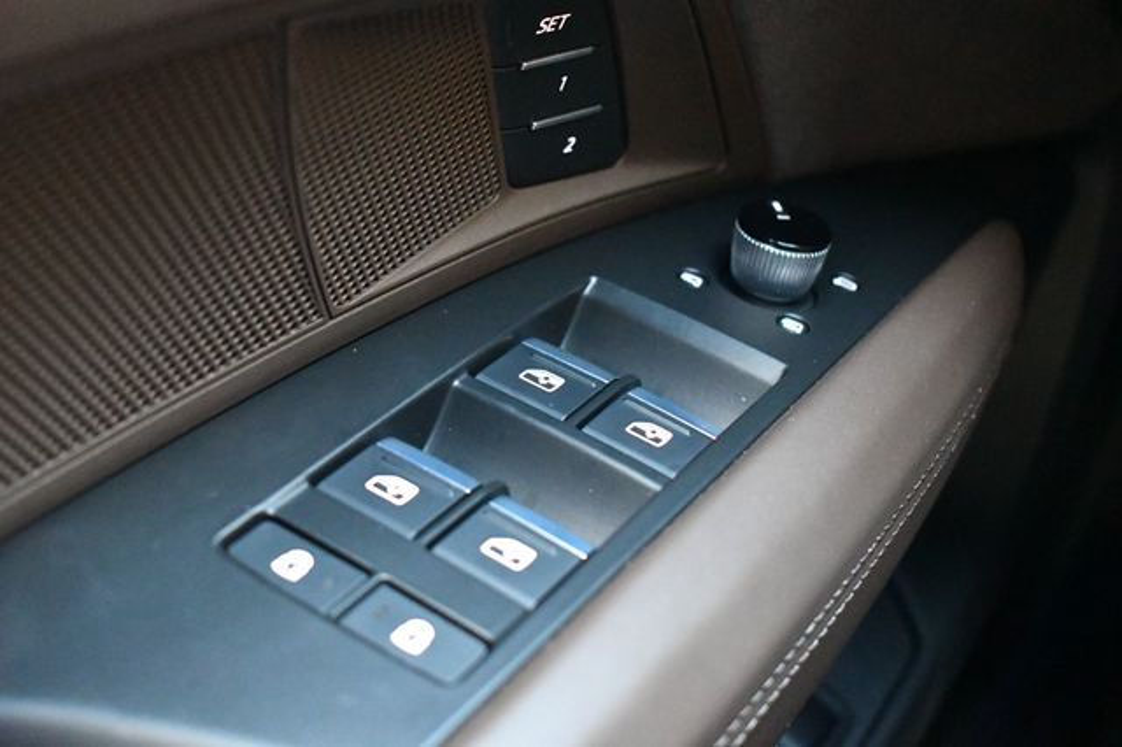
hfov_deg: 35.1
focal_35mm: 57
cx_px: 561
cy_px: 374
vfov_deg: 23.8
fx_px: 1776
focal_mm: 38
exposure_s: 1/60
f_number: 4.8
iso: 12800
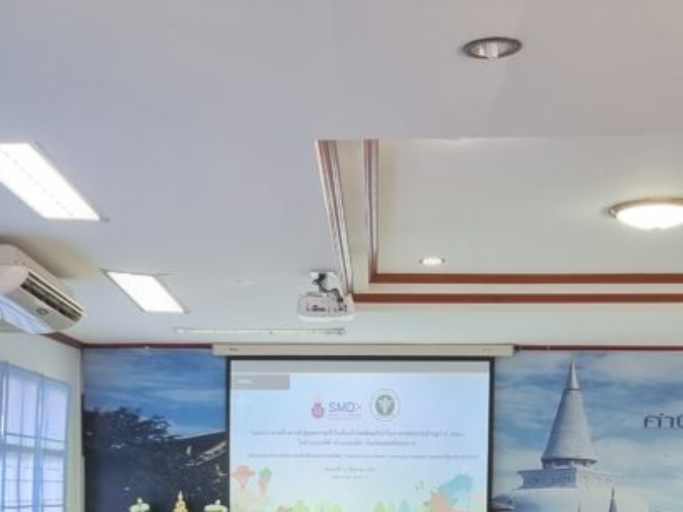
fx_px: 1282
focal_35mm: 65
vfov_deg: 21.2
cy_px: 587
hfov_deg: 29.8
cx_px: 297
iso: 320
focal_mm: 5.4
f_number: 1.8
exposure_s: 1/50
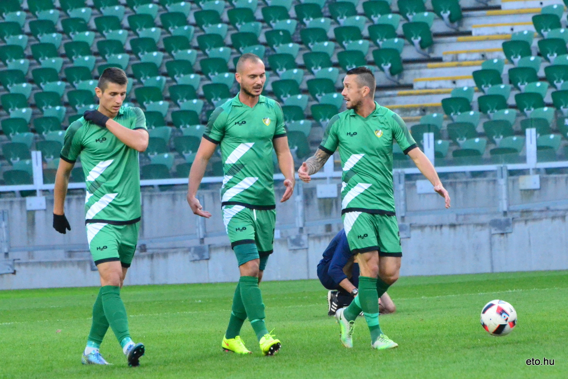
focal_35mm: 360
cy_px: 190
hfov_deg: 5.7
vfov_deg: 3.8
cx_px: 284
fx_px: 5682
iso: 6400
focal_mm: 240
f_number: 7.1
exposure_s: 1/1000
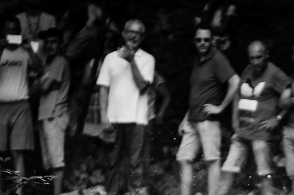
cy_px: 243
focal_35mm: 747
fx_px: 6086
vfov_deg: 1.8
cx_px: 288
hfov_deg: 2.8
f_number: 2.8
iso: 125
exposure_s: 1/500
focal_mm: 200
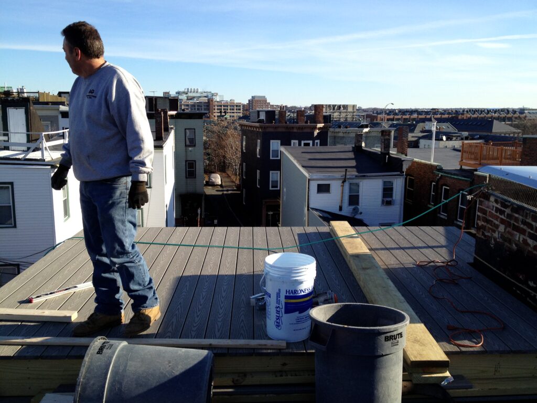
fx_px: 543
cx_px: 268
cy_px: 202
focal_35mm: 35
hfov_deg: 52.6
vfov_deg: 40.7
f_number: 2.4
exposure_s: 1/1151
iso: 64
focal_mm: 4.28
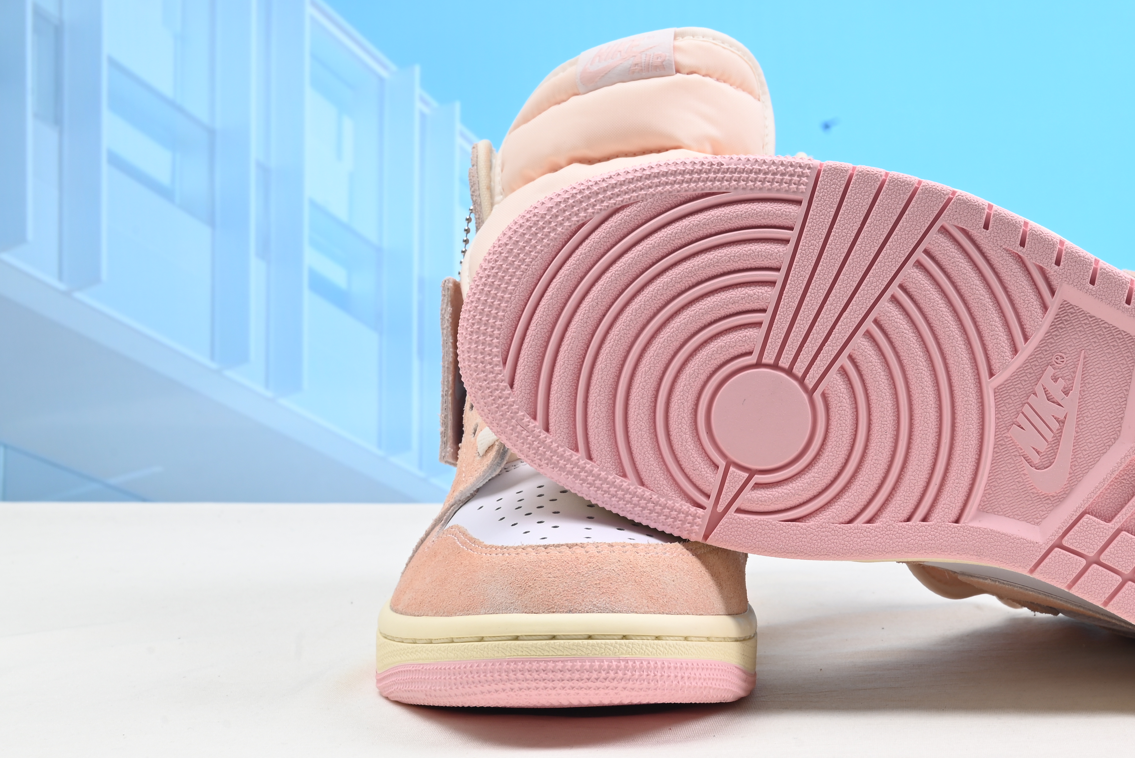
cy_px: 233
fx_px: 2050
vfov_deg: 20.8
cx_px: 935
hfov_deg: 30.1
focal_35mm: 65
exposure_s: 1/2
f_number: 16
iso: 100
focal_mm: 39
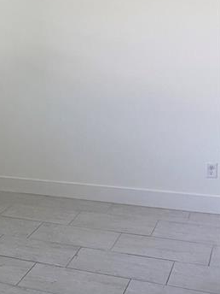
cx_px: -22
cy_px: 179
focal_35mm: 58
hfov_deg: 23.6
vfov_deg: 33.1
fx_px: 491
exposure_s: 1/60
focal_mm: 4.25
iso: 160
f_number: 1.8
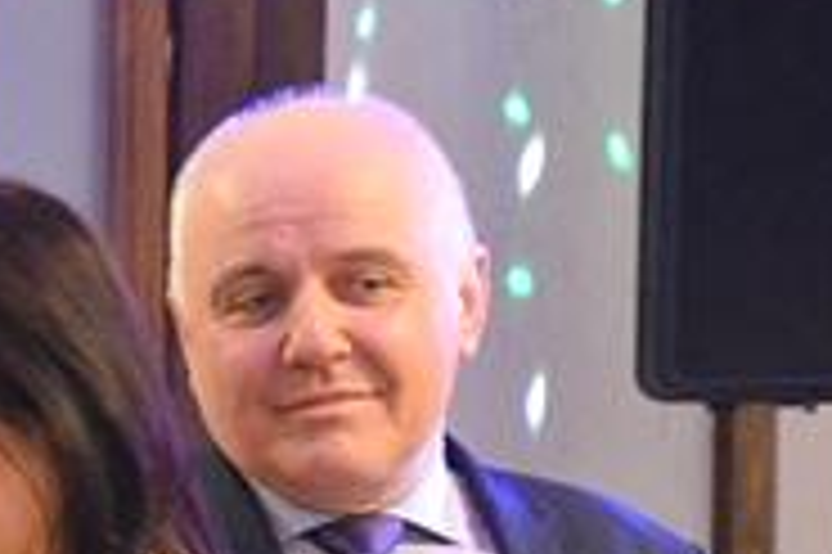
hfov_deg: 2.8
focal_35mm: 721
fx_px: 16655
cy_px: 845
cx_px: -1012
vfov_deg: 1.9
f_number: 5.6
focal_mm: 105
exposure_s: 1/20
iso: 3200
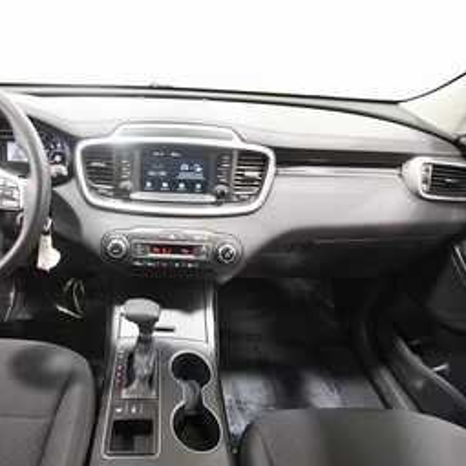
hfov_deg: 72.8
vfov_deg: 74.8
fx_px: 305
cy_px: 229
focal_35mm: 20
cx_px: 159
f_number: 4.5
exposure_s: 1/60
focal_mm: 10
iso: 3600
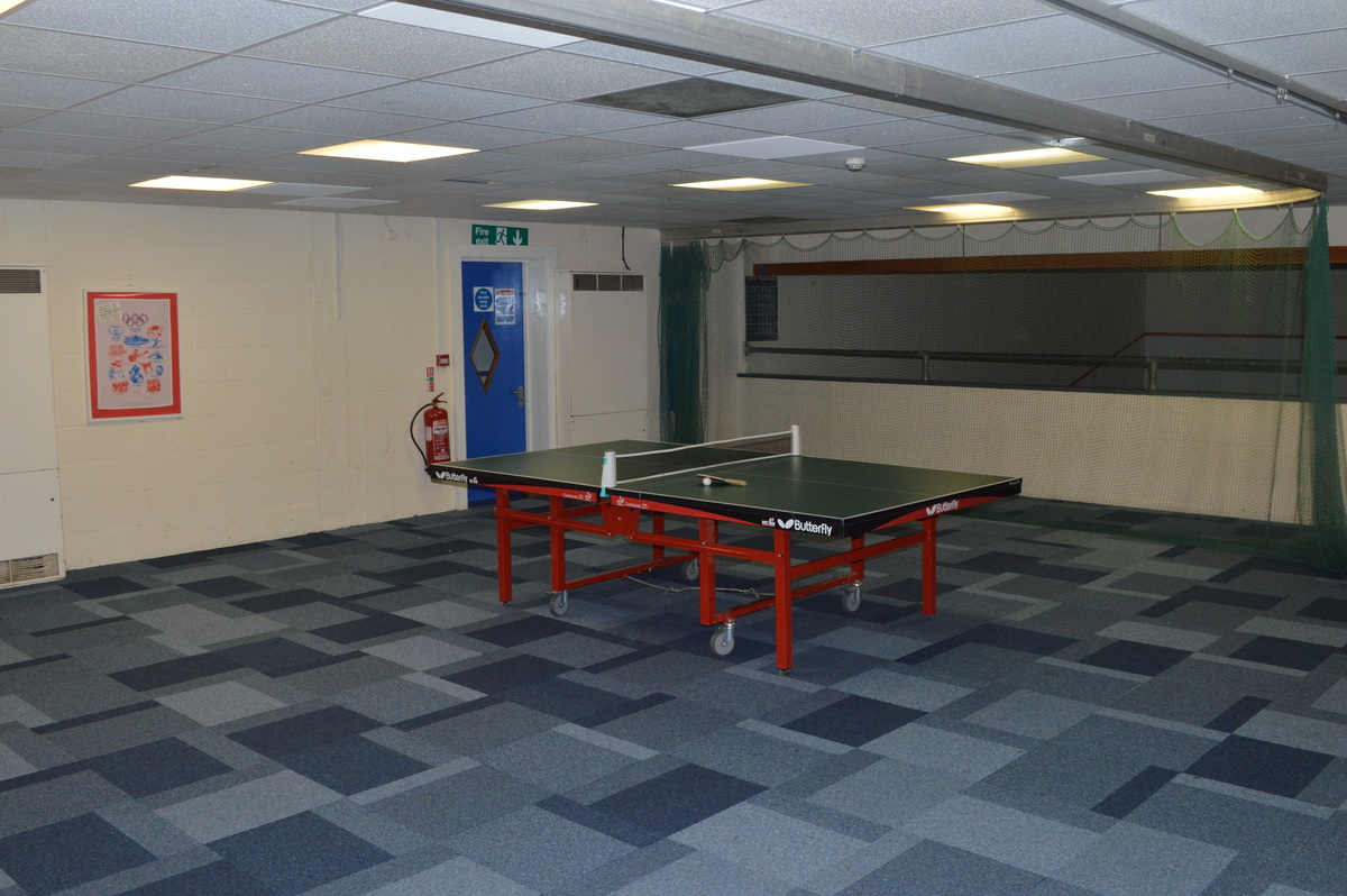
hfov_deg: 57.3
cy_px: 448
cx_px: 674
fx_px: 1234
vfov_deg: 39.9
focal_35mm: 33
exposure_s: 1/60
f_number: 8
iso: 800
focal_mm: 22
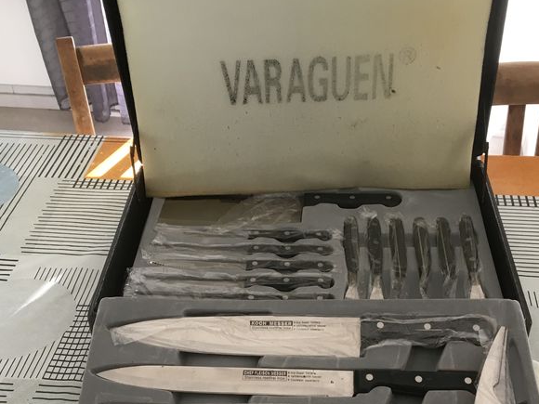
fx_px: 779
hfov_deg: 38.1
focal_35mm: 50
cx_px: 299
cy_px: 309
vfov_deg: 28.6
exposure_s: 1/33
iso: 40
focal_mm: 4.15
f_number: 2.2
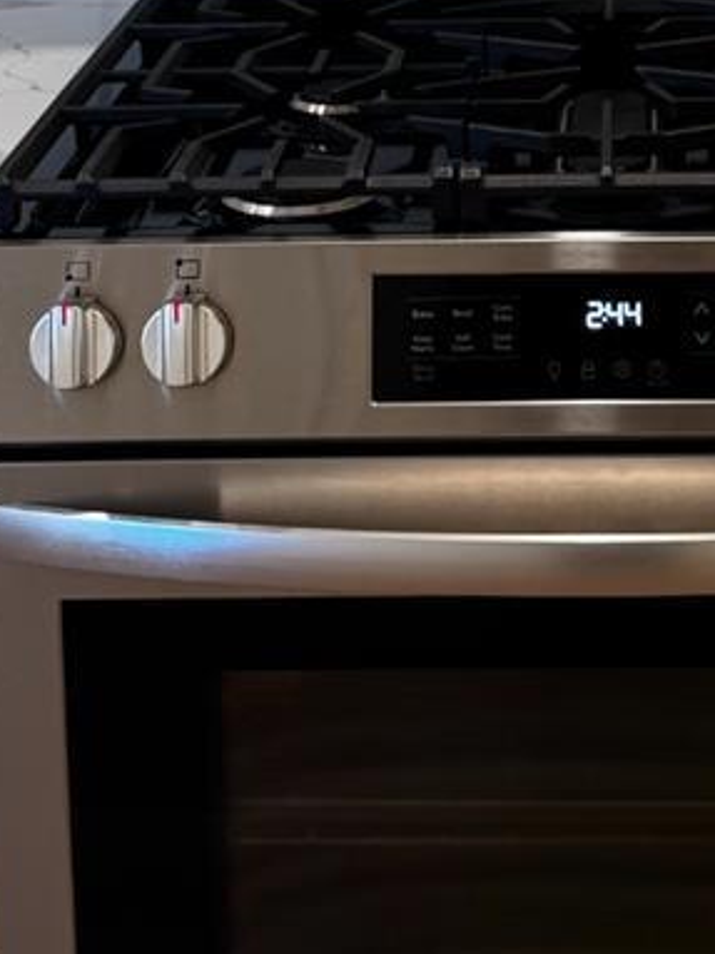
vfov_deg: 19.8
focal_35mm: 94
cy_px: -156
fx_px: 2590
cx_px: 627
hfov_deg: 15.6
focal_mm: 6.76
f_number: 1.78
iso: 100
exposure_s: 1/60
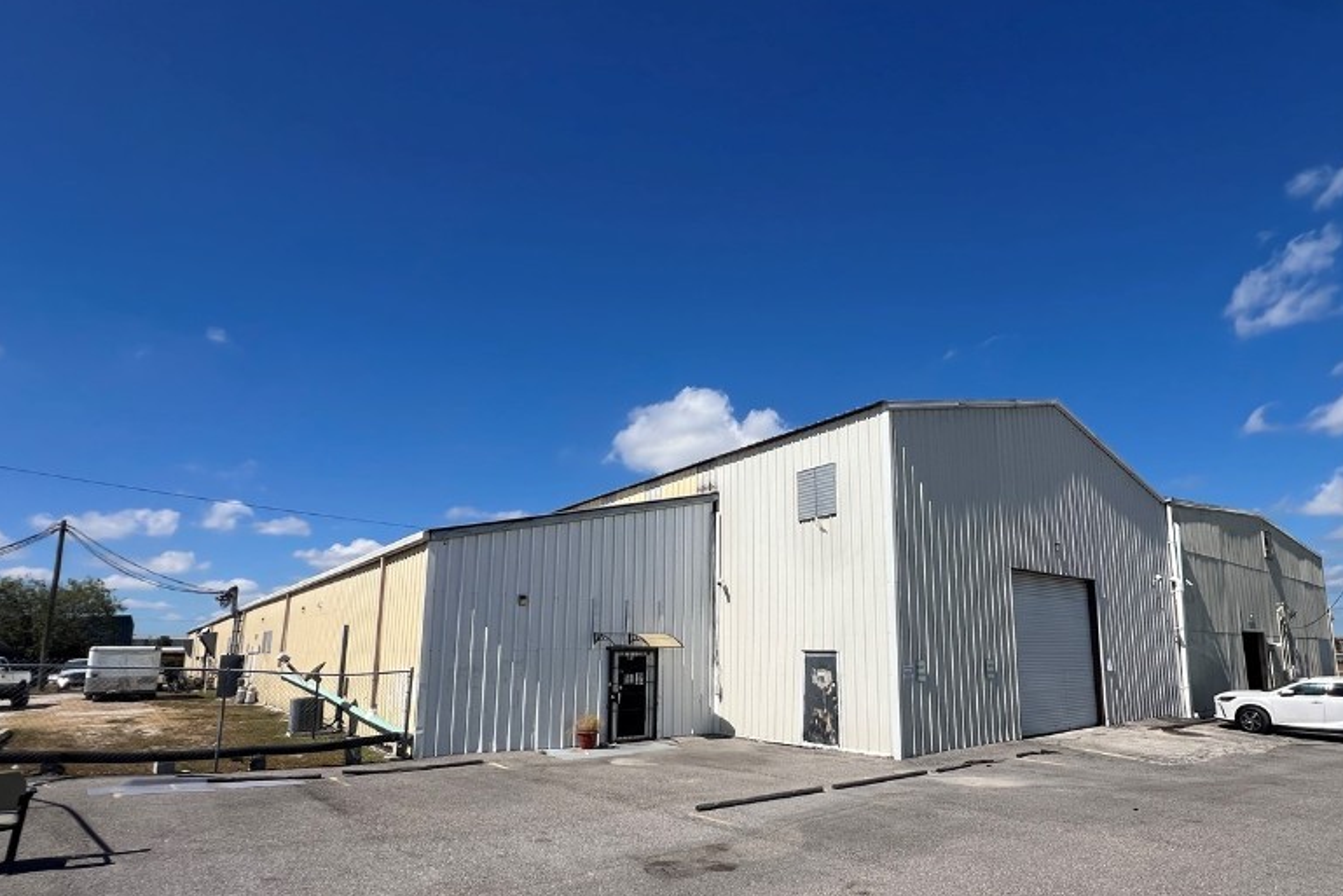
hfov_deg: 89.6
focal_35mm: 18
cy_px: 536
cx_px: 747
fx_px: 672
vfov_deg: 66.8
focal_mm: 1.57
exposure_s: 1/3534
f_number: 1.8
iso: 32
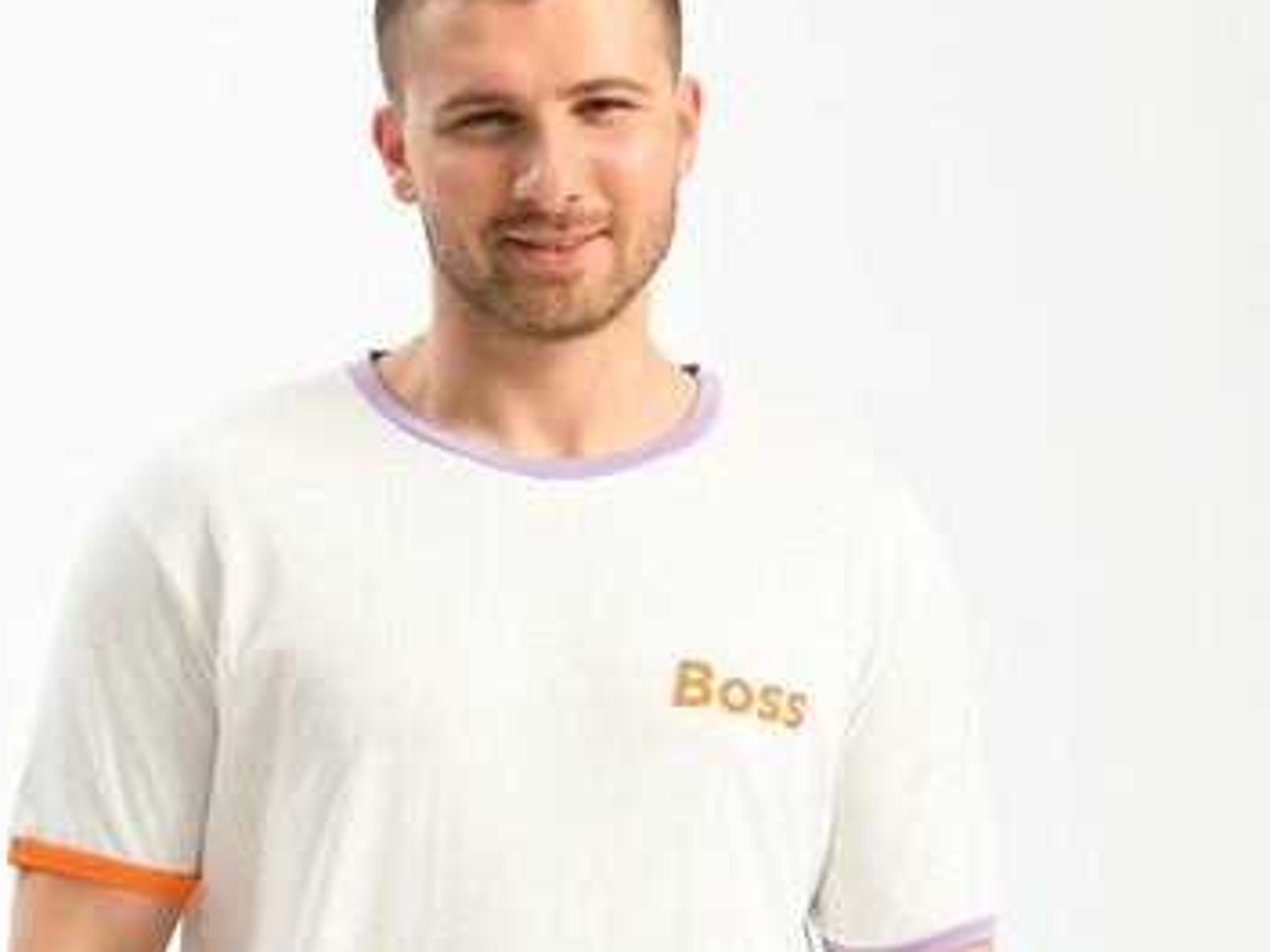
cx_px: 447
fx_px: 9392
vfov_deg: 5.8
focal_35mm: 256
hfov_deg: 7.7
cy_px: 963
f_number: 5.6
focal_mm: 125
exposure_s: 1/160
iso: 100
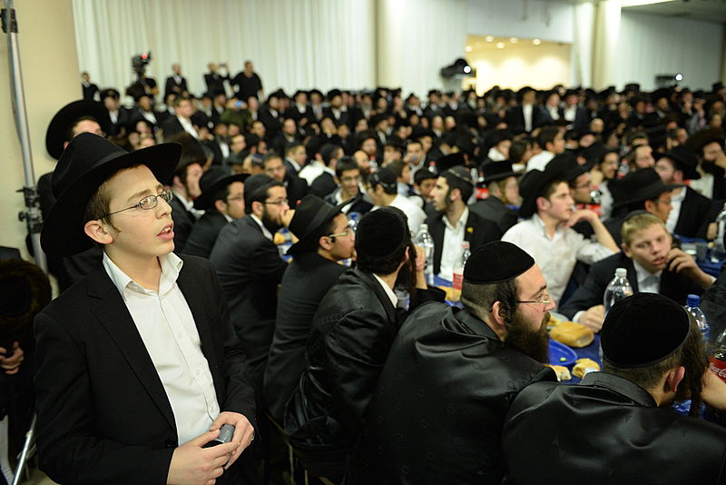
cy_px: 242
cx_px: 363
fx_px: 585
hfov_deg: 63.6
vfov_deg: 45.0
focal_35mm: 29
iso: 3200
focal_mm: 29
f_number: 2.8
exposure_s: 1/60
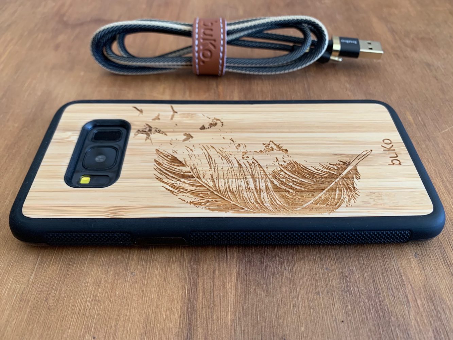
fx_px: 340
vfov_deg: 53.1
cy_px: 170
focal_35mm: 26
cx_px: 226
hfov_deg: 67.3
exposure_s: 1/60
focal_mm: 4.25
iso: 160
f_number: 1.8
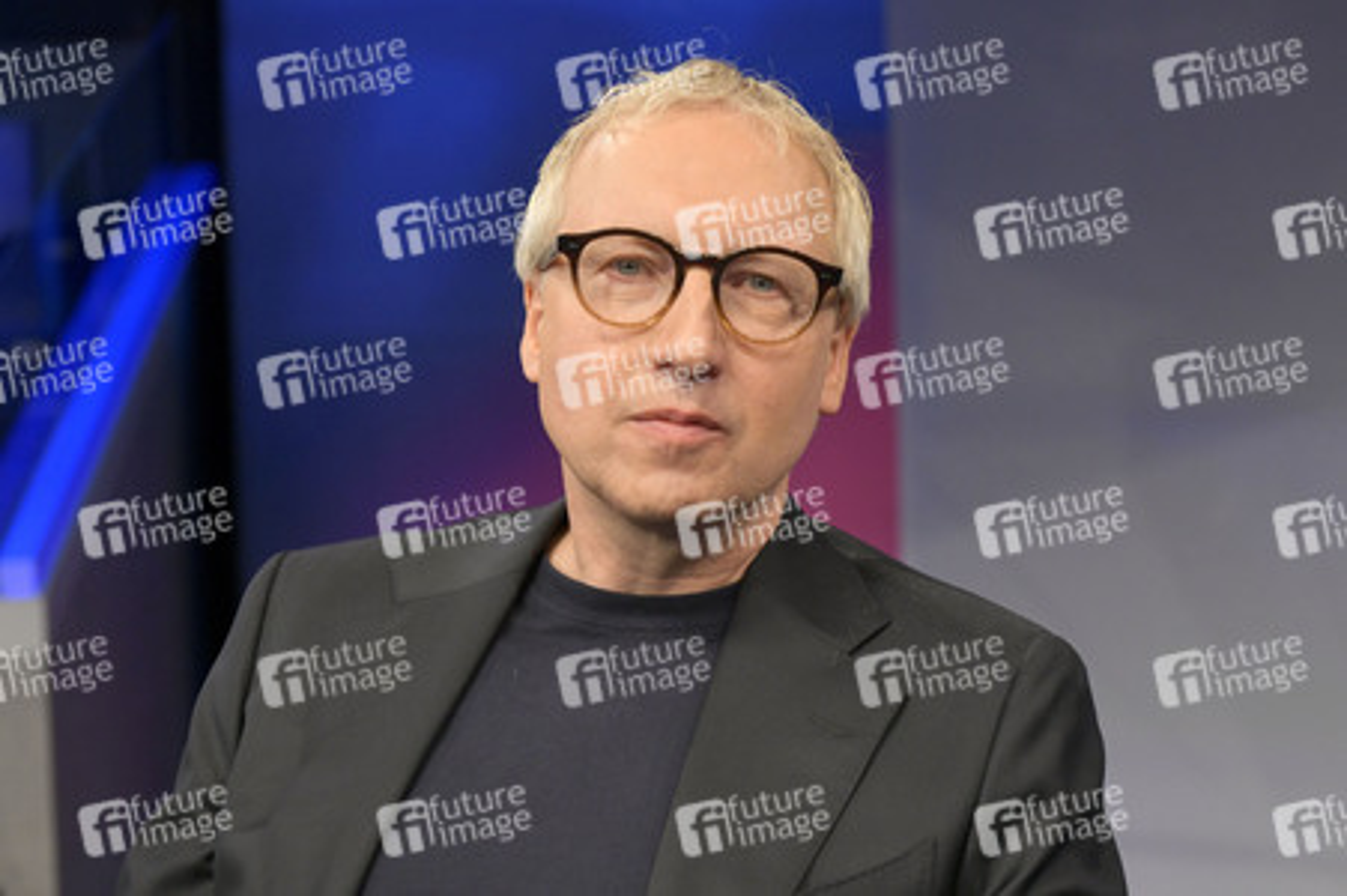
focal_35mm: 60
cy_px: 448
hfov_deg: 33.4
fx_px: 2243
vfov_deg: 22.6
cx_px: 674
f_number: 4.5
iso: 1600
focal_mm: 60
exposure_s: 1/250
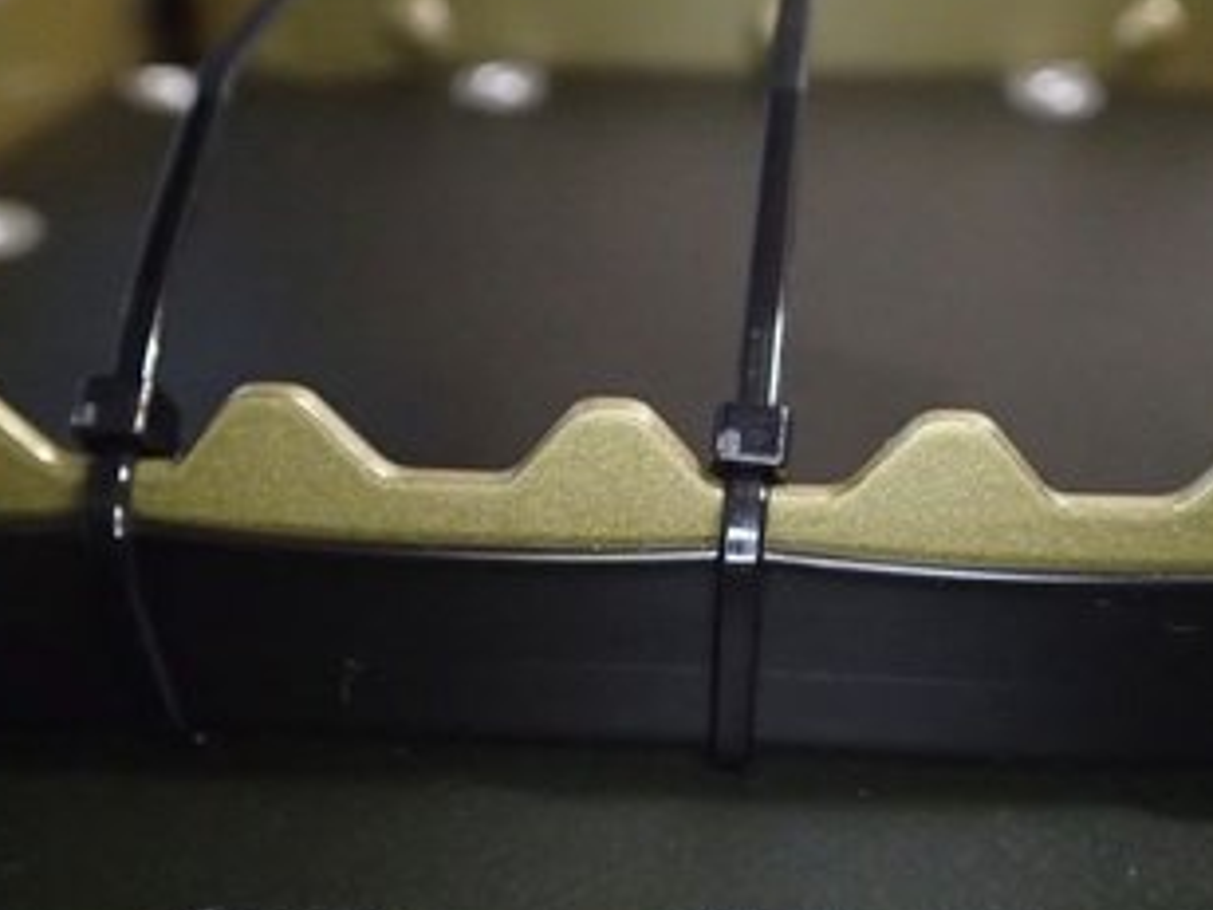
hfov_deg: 47.6
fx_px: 1367
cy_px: 552
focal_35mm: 39
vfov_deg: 36.7
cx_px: 733
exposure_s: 1/15
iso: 1600
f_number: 2.3
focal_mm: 5.5
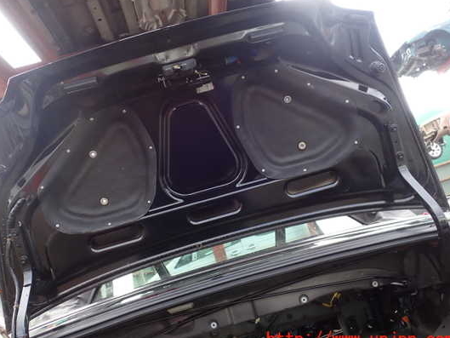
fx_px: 442
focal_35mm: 34
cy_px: 159
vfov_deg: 41.8
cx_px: 203
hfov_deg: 53.9
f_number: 3.2
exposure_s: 1/80
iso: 100
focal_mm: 5.4
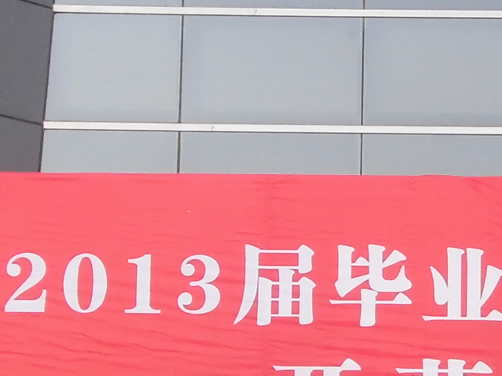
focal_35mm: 203
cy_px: 321
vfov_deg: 7.3
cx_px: 458
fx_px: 2944
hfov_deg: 9.7
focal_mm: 8.3
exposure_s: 1/640
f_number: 3.4
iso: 100
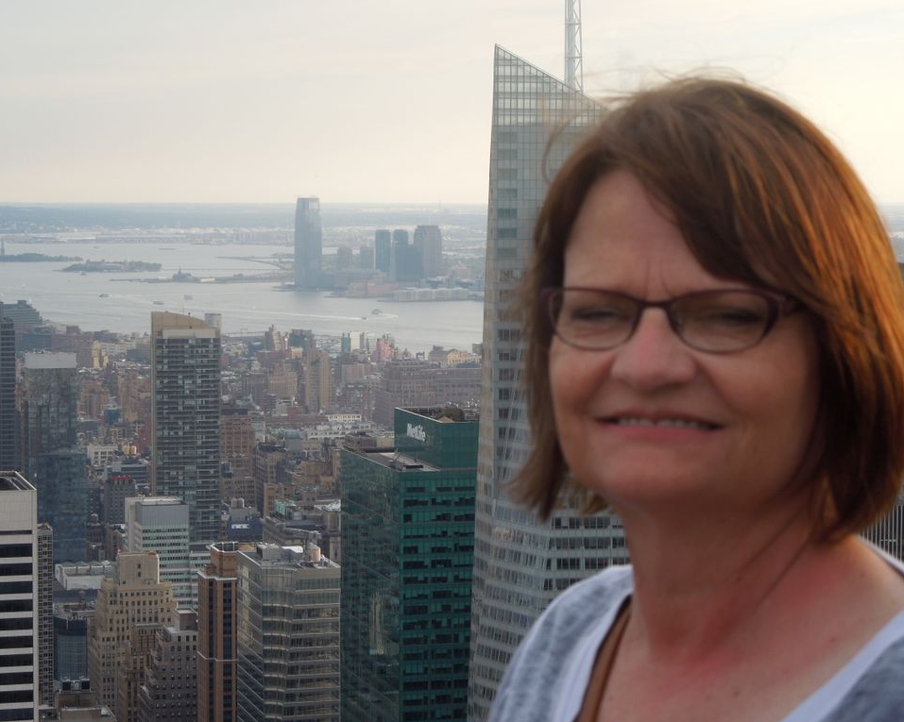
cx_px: 429
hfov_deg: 20.6
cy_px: 361
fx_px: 2487
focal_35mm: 93
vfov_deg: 16.5
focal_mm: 16
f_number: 4.6
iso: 100
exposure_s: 1/200
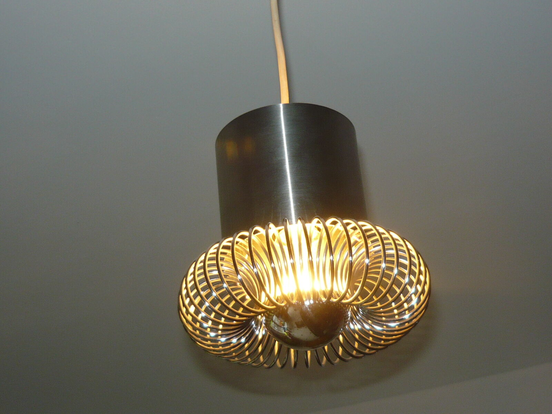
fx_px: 973
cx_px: 276
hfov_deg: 31.7
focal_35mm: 61
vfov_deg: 24.0
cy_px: 207
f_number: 2.9
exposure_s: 1/50
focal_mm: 6.3
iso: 100
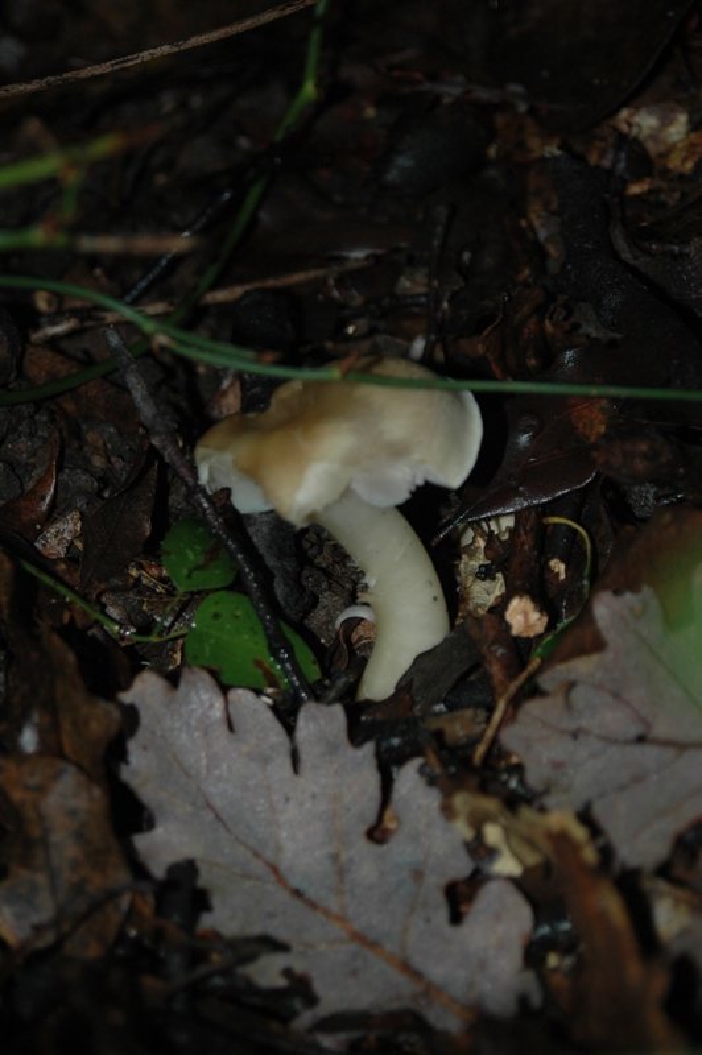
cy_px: 528
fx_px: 3516
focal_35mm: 120
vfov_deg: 17.1
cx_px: 351
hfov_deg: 11.4
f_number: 5.6
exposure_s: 1/60
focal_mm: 80
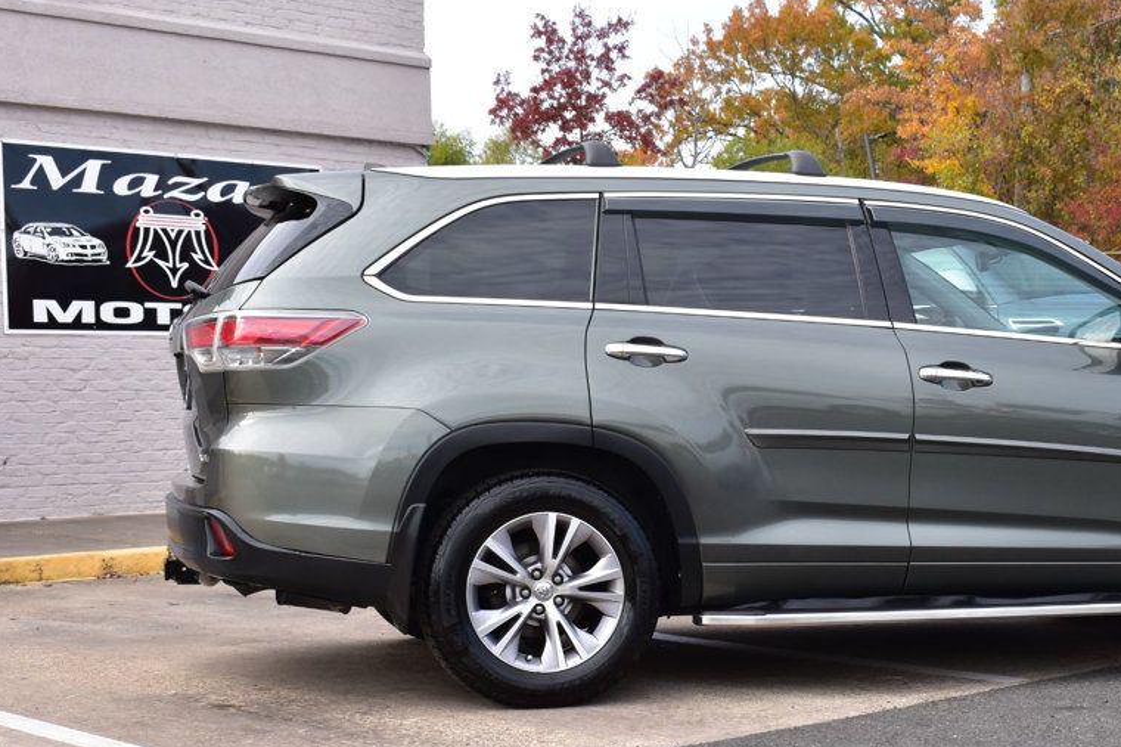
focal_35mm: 63
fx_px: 1951
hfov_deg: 31.8
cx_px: 751
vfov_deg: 21.6
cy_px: 499
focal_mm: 31
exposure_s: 1/200
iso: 400
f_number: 10
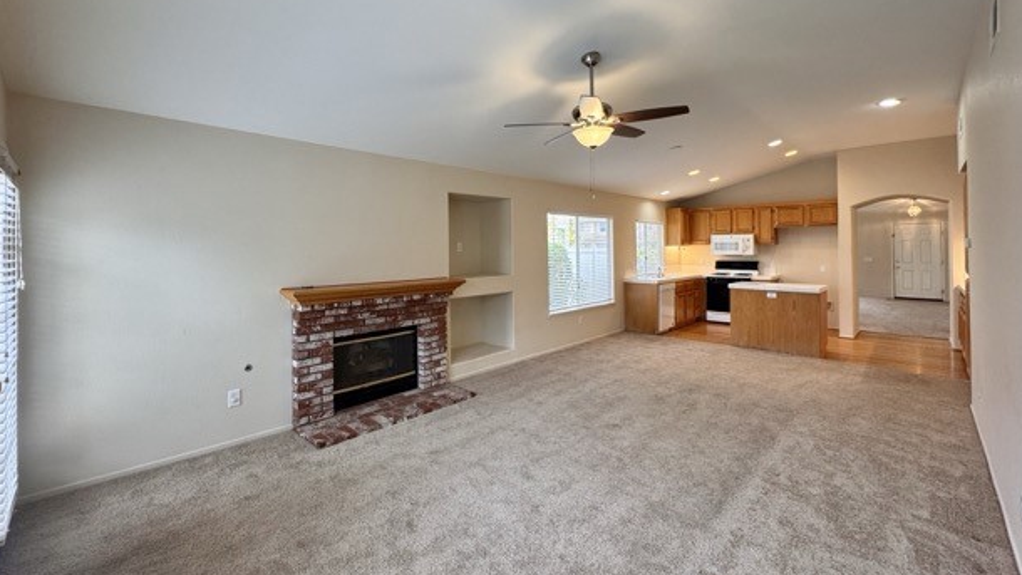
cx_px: 493
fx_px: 434
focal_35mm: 16
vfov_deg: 66.7
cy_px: 245
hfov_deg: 99.3
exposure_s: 1/120
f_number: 2.2
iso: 200
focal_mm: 2.22
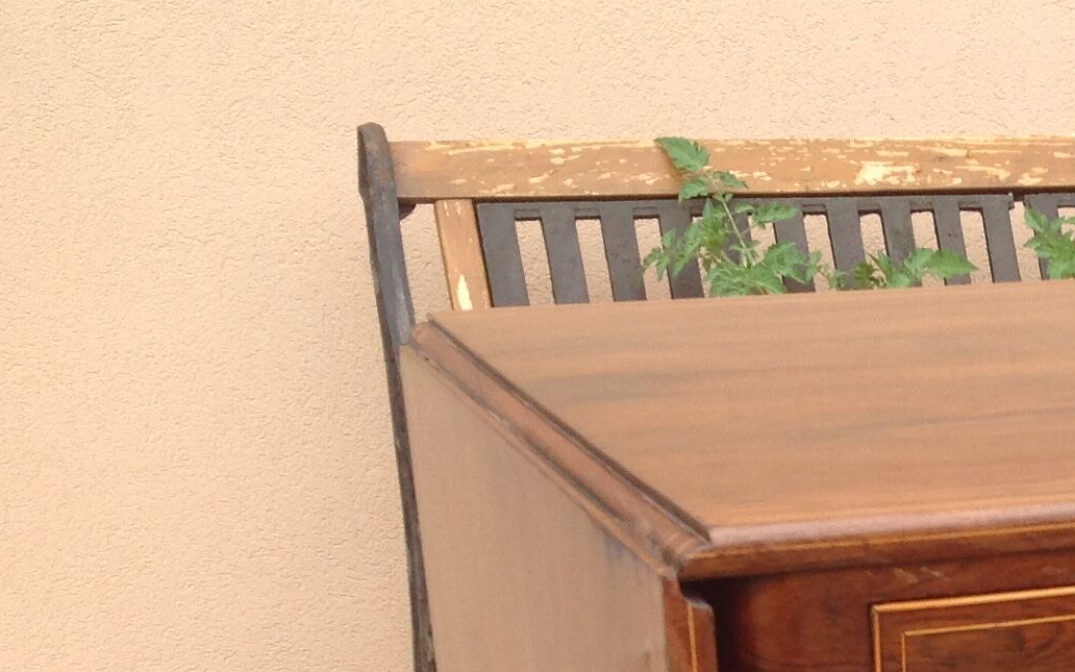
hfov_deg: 20.9
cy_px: 953
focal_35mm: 93
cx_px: 1271
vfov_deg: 13.4
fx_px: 2725
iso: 50
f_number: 2.4
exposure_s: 1/817
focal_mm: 4.28
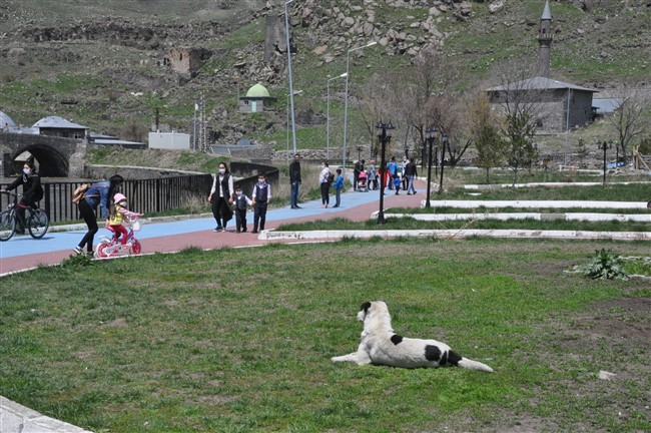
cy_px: 216
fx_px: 1138
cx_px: 326
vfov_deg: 21.5
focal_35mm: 63
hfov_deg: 31.9
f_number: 14
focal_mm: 42
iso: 1000
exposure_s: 1/800
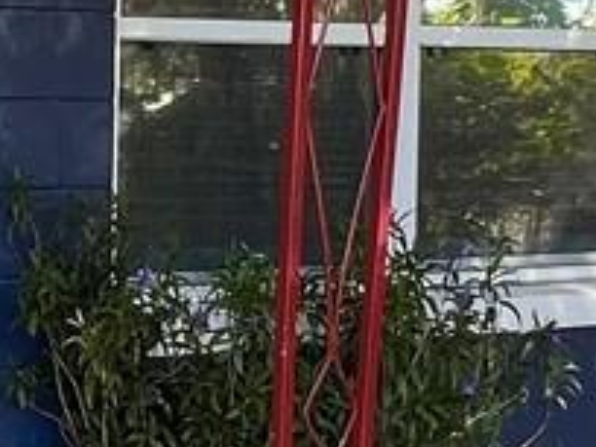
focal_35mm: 102
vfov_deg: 14.5
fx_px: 1756
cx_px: -152
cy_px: 292
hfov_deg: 18.1
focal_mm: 1.57
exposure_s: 1/174
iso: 32
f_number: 1.8
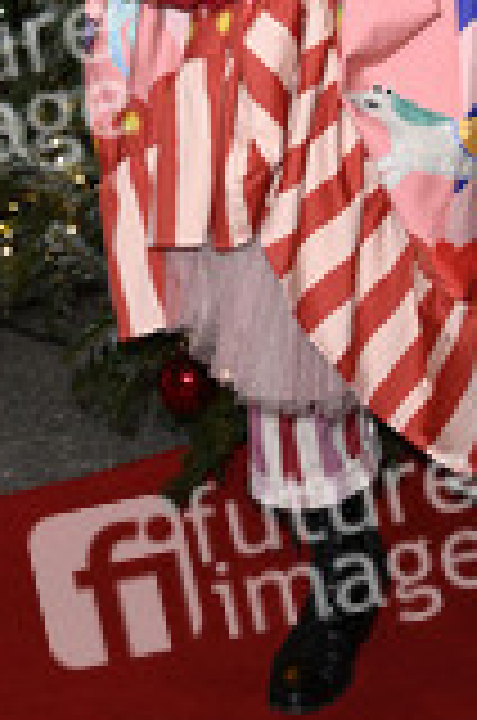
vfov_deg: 15.9
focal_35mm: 125
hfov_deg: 10.9
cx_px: 392
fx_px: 2495
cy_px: -112
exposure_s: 1/250
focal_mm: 50
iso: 1250
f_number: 5.6
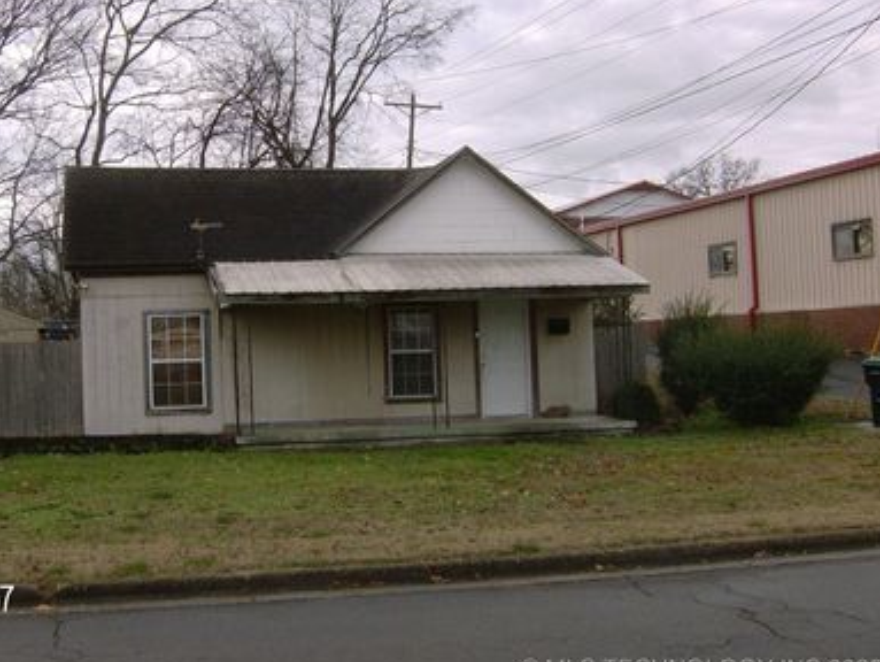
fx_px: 1196
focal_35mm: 47
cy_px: 262
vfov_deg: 30.8
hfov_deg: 40.0
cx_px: 315
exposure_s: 1/227
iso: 100
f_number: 4.7
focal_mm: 6
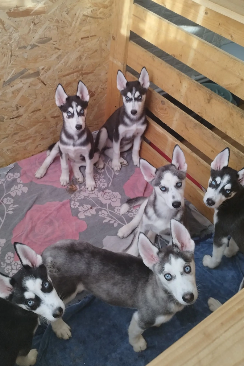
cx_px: 98
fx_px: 335
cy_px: 155
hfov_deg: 39.8
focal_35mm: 33
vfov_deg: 57.0
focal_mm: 5.89
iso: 70
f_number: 1.89
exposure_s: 1/50
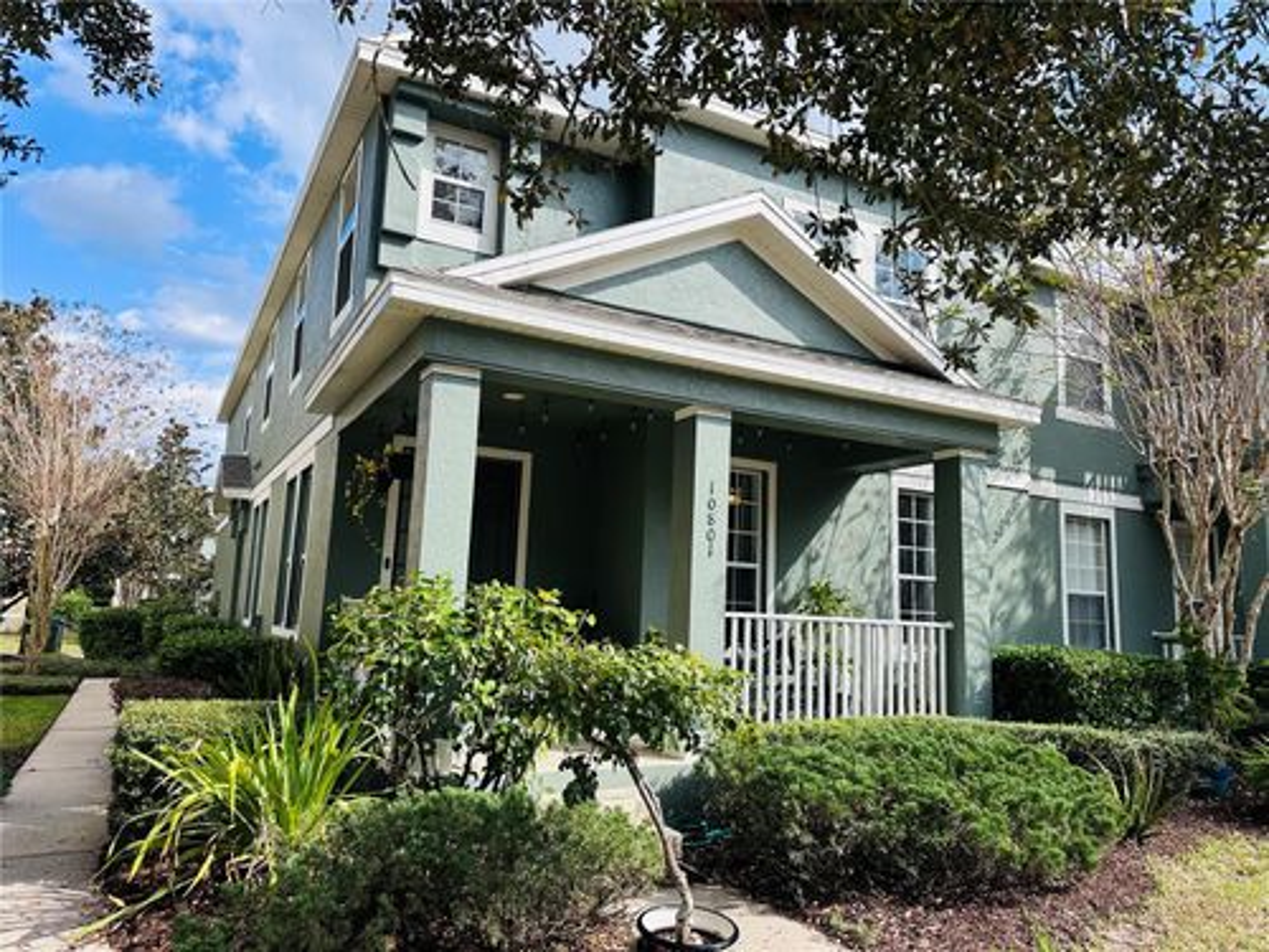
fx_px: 880
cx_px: 634
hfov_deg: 71.6
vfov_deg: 56.8
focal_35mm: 24
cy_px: 476
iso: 80
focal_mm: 6.86
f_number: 1.78
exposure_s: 1/2410
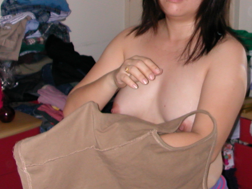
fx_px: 612
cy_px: 42
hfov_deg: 22.9
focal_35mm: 84
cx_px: 205
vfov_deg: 17.5
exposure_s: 1/59.9
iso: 100
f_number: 2.7
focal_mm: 5.6
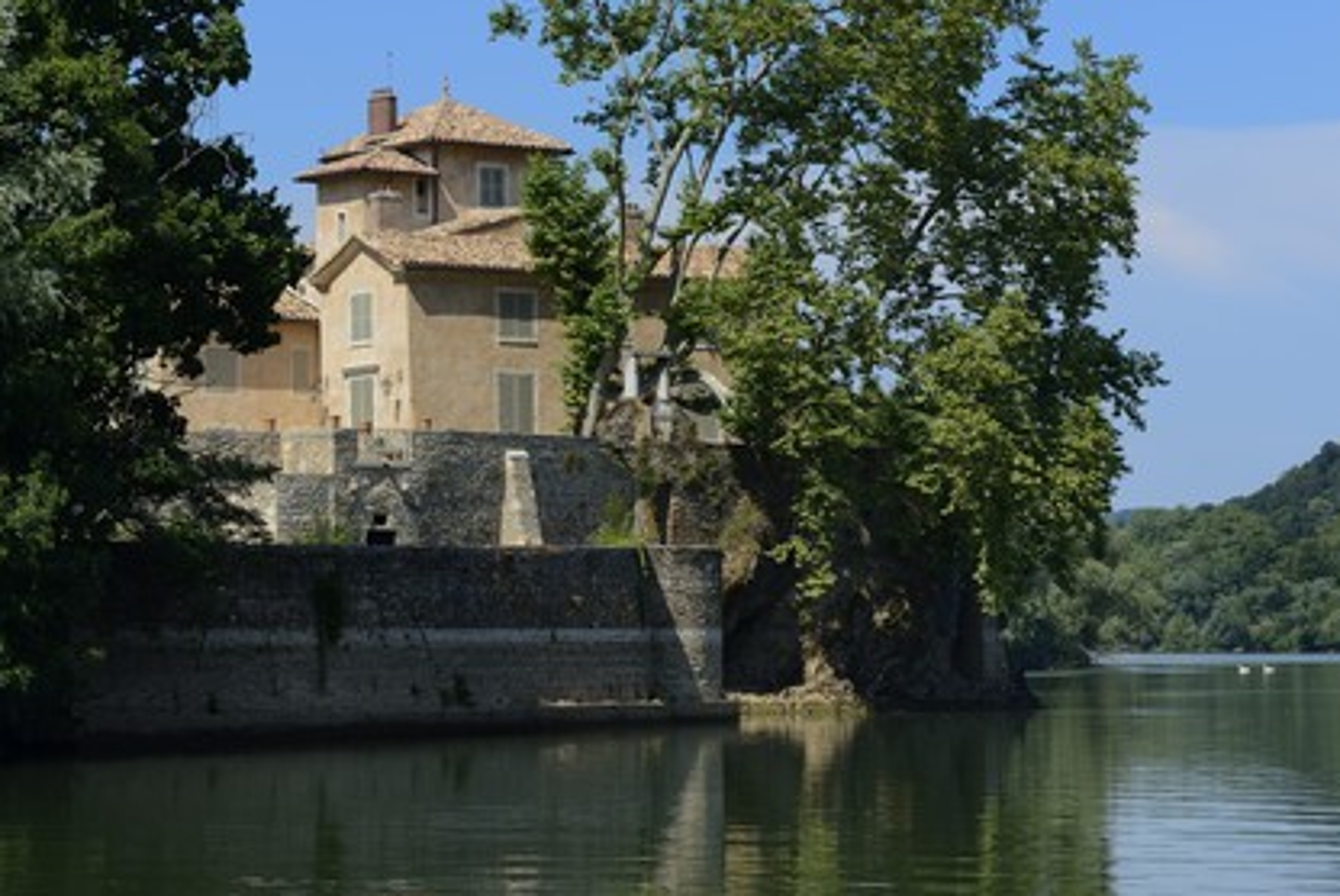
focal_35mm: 117
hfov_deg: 17.5
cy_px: 448
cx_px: 673
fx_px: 4358
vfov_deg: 11.7
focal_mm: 116
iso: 200
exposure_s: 1/400
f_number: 9
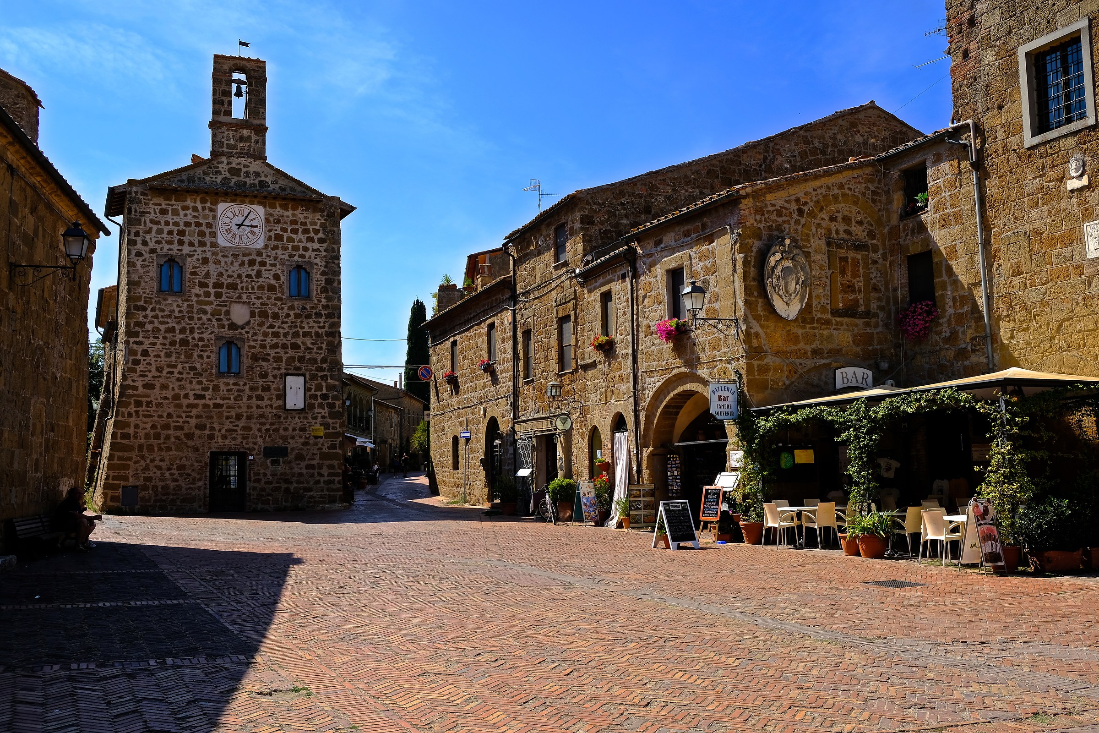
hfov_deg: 57.2
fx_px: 1007
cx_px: 550
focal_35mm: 33
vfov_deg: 40.0
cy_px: 366
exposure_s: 1/680
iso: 200
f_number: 5.6
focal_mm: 22.3
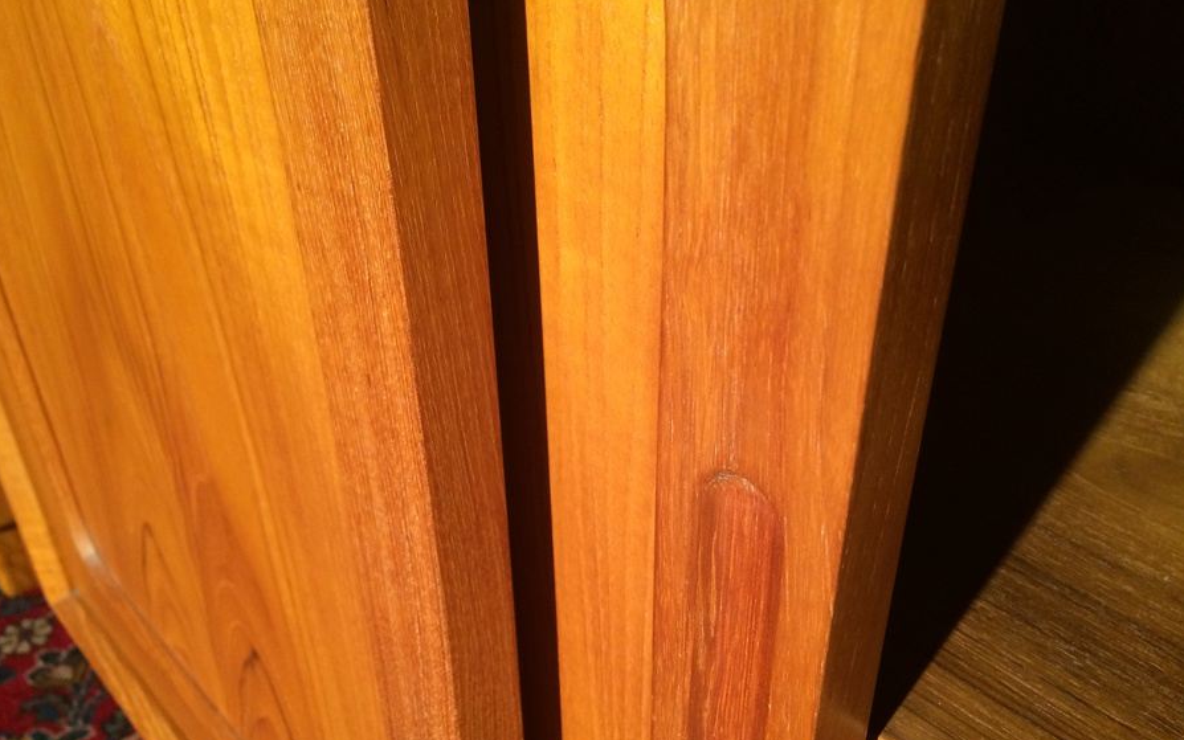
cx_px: 591
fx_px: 1033
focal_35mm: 32
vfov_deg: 39.4
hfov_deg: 59.6
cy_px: 422
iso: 160
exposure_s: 1/30
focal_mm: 4.12
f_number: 2.2
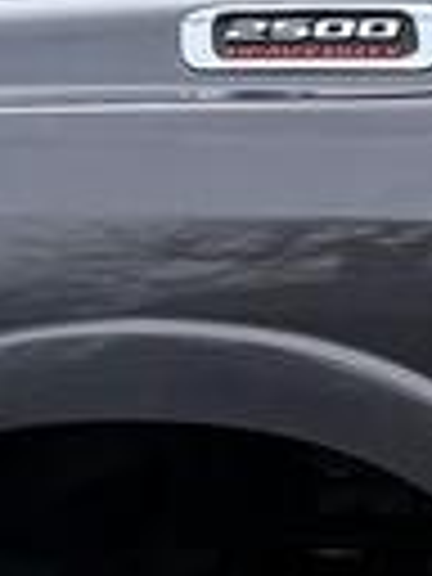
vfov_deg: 8.2
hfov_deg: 5.0
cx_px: 2192
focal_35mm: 240
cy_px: -99
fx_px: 3994
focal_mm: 6.76
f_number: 1.78
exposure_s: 1/1901
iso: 80
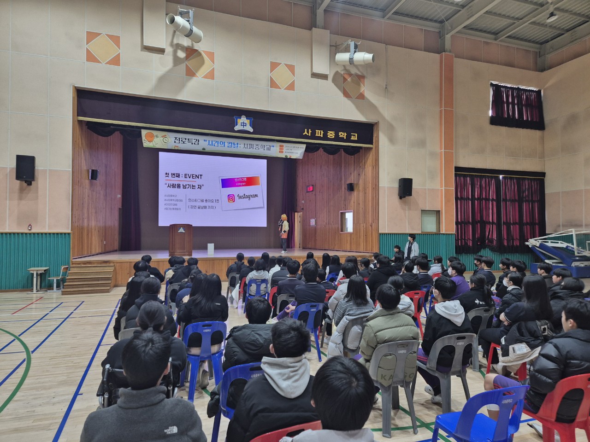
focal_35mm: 23
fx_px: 392
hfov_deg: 73.9
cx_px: 295
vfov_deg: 58.9
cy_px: 221
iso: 125
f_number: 1.8
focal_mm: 5.4
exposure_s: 1/120
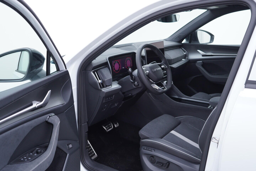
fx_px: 256
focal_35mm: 36
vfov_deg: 36.9
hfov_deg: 53.1
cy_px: 86
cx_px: 128
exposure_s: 1/50
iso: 125
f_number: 3.2
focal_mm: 24
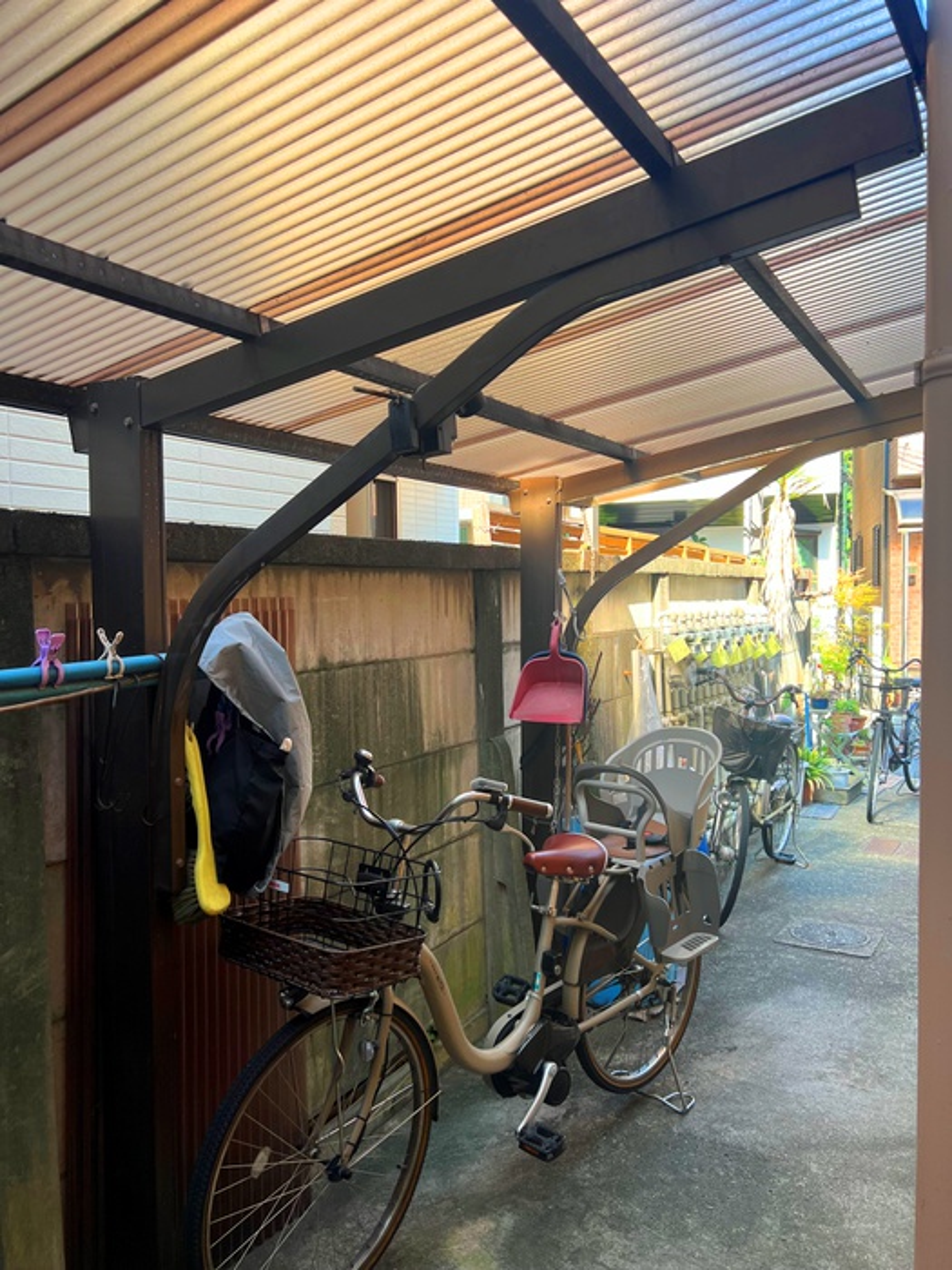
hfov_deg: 53.1
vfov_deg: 67.3
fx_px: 953
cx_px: 476
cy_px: 635
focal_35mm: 26
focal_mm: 5.7
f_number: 1.5
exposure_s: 1/183
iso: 40
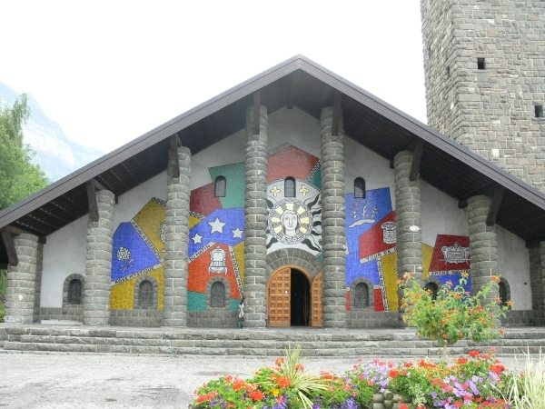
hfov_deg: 52.6
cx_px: 272
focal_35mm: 35
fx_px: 551
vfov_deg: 40.7
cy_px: 204
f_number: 3.2
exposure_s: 1/60
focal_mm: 7.5
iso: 80
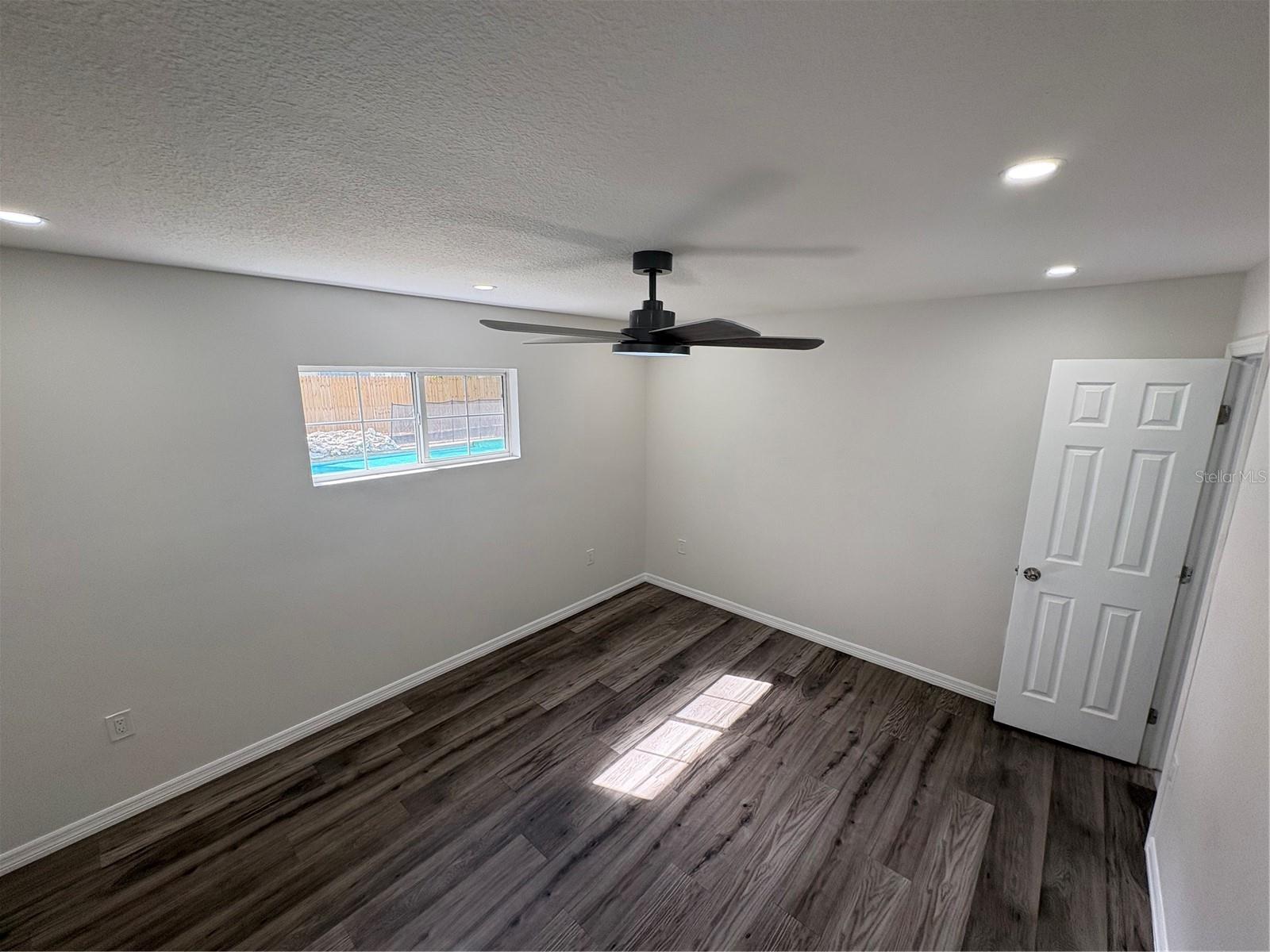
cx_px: 635
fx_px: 514
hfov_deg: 102.1
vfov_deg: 85.7
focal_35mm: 14
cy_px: 476
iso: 64
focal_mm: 2.22
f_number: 2.2
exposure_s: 1/130
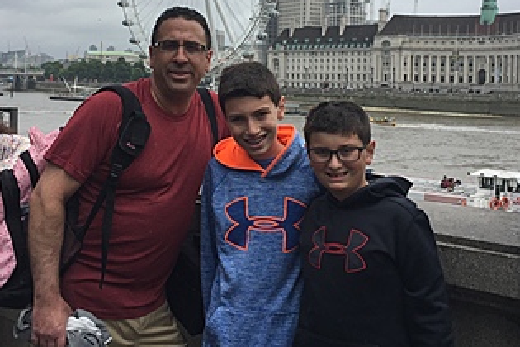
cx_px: 244
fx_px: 664
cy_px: 81
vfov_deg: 28.7
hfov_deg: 42.7
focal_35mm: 46
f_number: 2.2
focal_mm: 4.15
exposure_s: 1/2475
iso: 32
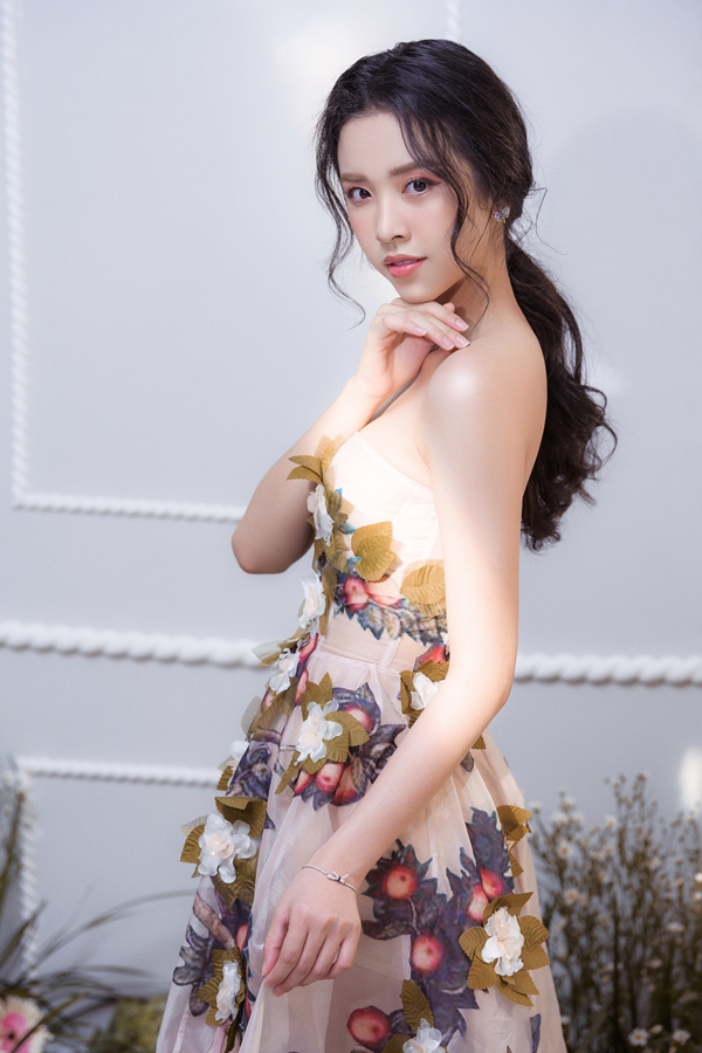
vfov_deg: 15.8
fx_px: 3802
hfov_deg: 10.5
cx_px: 351
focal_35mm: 130
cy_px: 526
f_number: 4
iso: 200
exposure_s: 1/100
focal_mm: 130
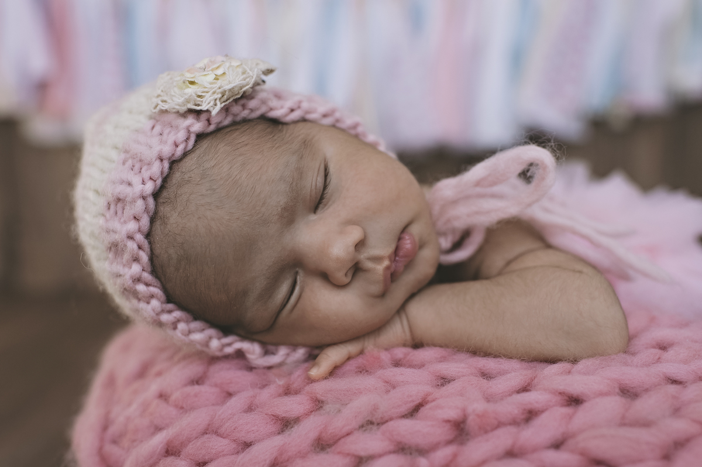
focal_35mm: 35
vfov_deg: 37.8
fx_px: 682
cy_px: 234
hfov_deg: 54.5
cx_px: 351
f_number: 3.5
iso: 400
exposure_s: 1/200
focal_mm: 35
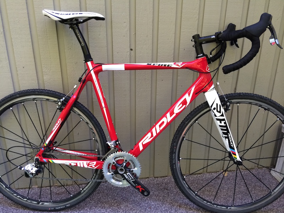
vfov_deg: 46.8
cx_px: 142
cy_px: 106
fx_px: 246
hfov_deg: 60.0
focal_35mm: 30
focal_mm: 4.12
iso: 64
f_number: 2.2
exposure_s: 1/30
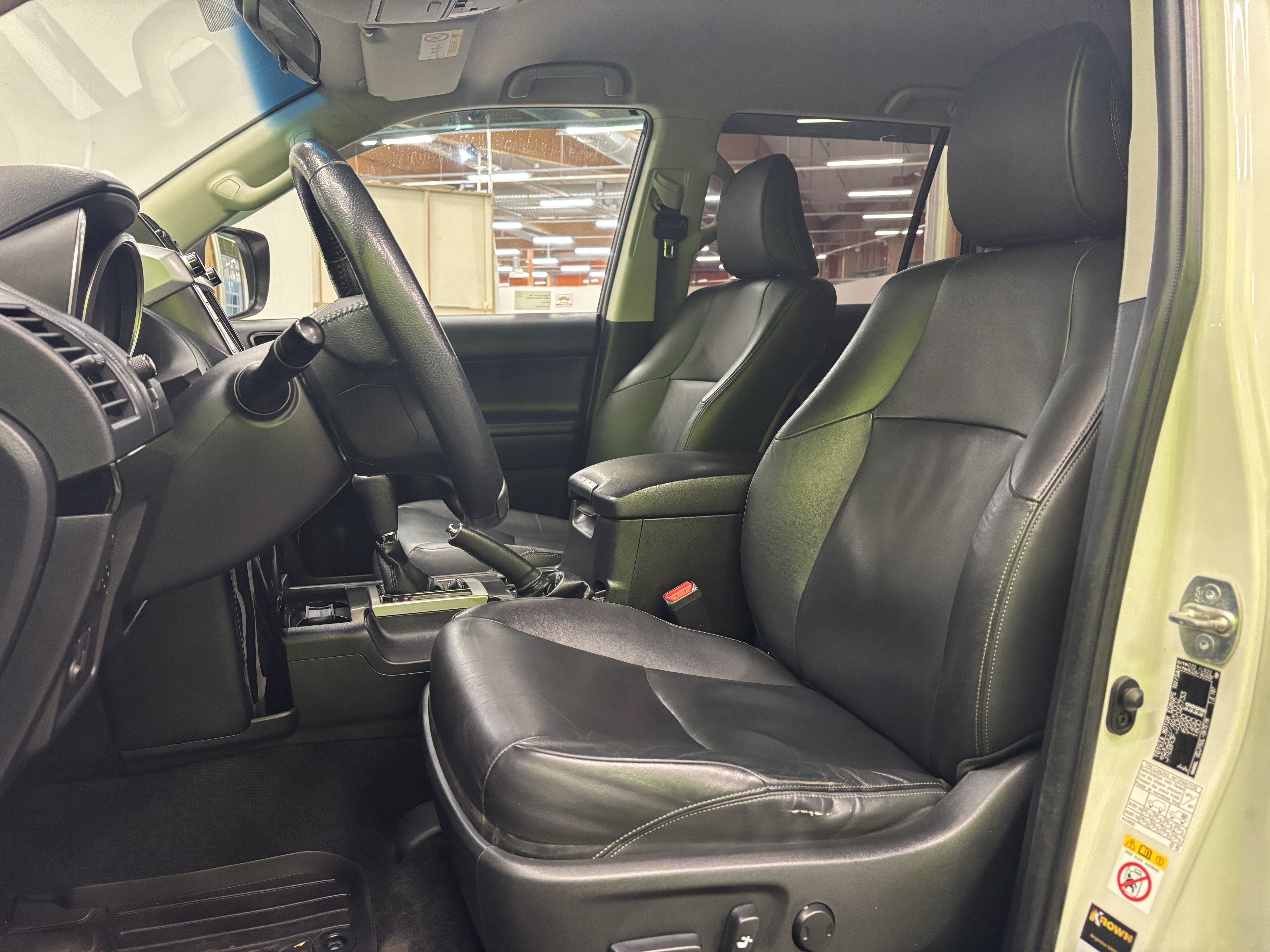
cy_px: 476
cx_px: 635
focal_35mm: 26
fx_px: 954
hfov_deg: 67.3
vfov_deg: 53.1
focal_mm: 5.96
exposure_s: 1/50
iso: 400
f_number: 1.6
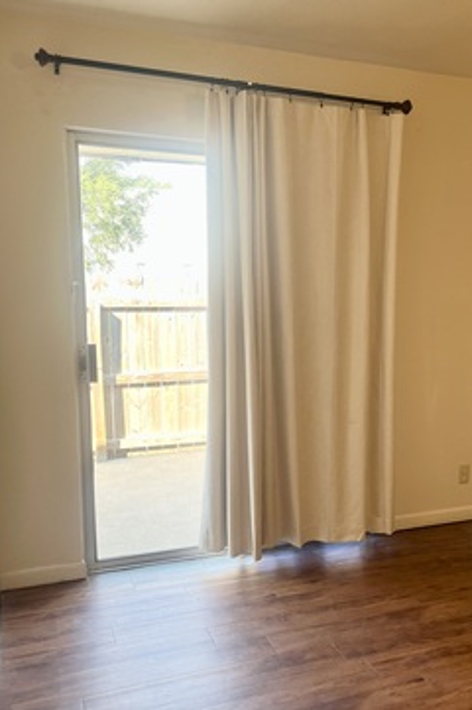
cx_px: 336
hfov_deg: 36.2
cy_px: 399
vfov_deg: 53.0
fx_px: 709
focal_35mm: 36
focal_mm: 5.1
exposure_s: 1/120
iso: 80
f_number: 1.6
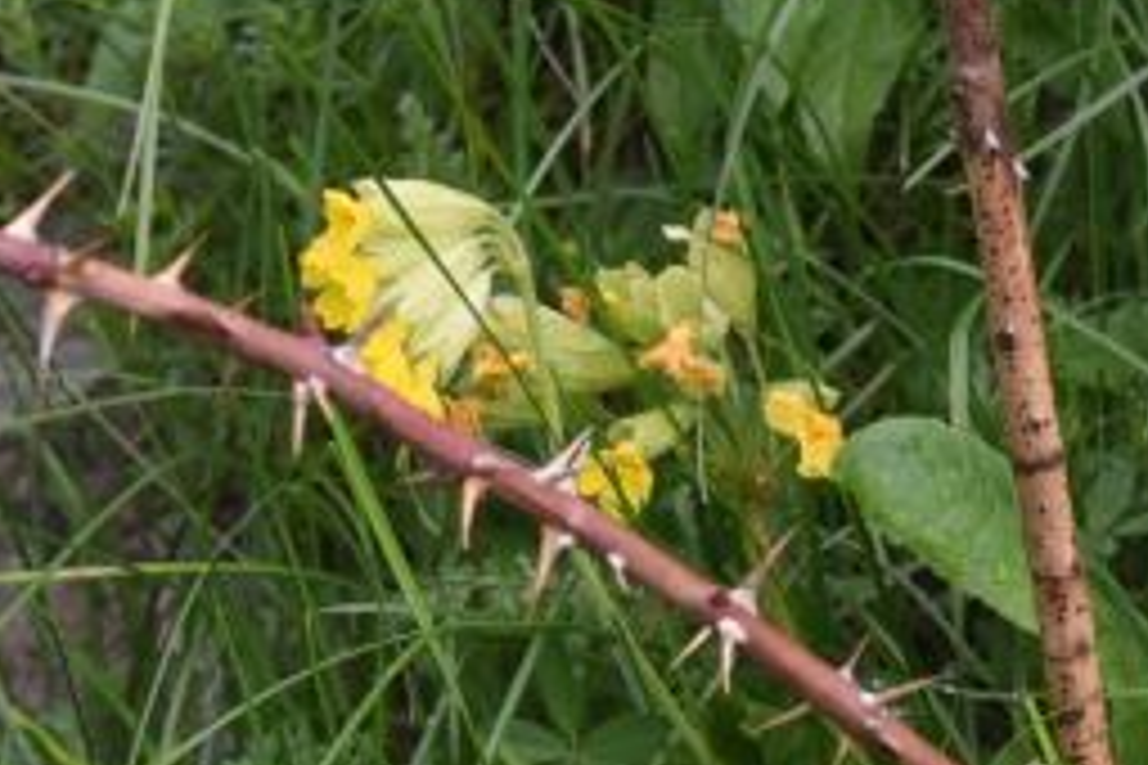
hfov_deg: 8.8
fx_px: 7302
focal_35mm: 229
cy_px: -200
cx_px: 1553
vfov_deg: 6.0
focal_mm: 45
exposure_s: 1/160
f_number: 9
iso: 800
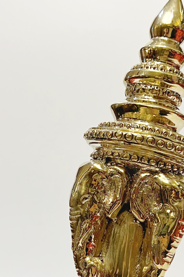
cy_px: 198
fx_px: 506
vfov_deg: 30.1
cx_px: 112
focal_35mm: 66
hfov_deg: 20.6
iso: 80
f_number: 1.5
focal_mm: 5.7
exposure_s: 1/50
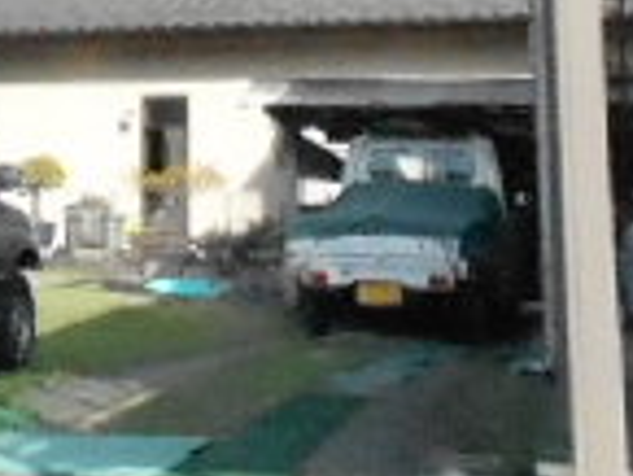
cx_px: -31
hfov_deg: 16.7
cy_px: -218
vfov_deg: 12.3
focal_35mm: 115
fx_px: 2105
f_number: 8
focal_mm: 4.6
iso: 3200
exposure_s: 1/2000
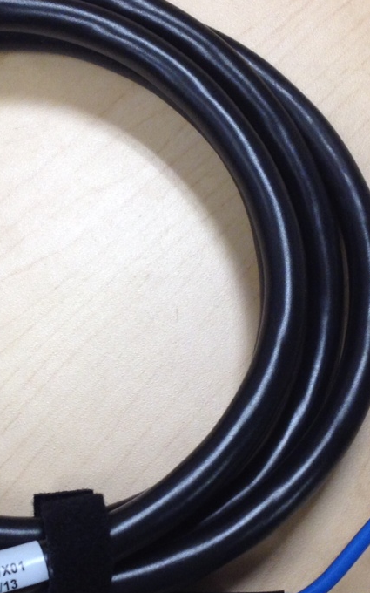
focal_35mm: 89
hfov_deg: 14.6
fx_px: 1436
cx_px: 90
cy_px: 351
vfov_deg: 23.3
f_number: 2.4
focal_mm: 4.28
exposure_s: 1/20
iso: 100
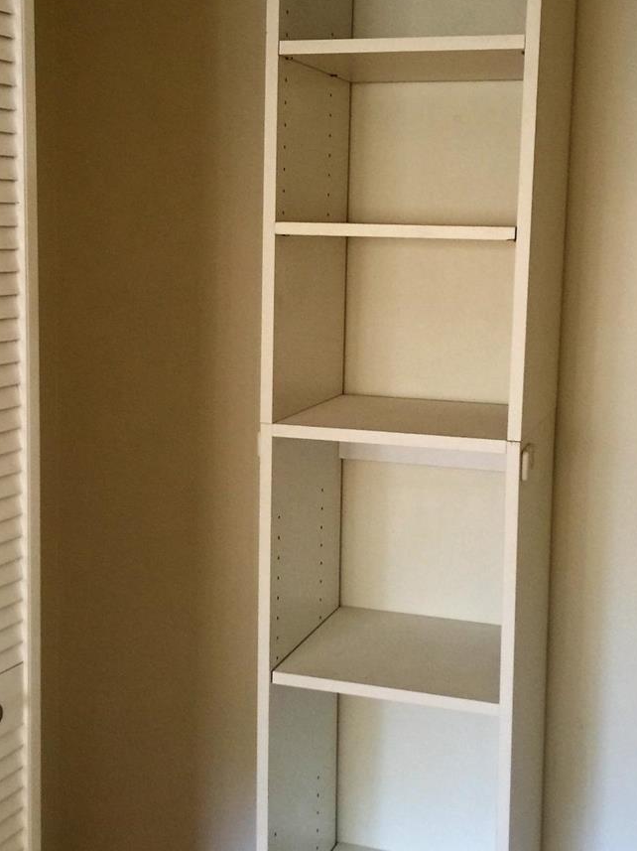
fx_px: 1277
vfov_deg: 36.8
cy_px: 406
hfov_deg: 28.0
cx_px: 285
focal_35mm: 52
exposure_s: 1/15
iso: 64
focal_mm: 4.15
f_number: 2.2
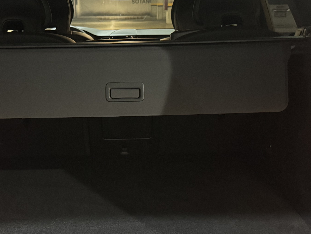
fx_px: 458
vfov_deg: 28.3
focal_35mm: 51
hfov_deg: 37.3
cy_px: 165
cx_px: 118
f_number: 1.78
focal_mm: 6.76
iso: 1250
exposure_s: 1/30
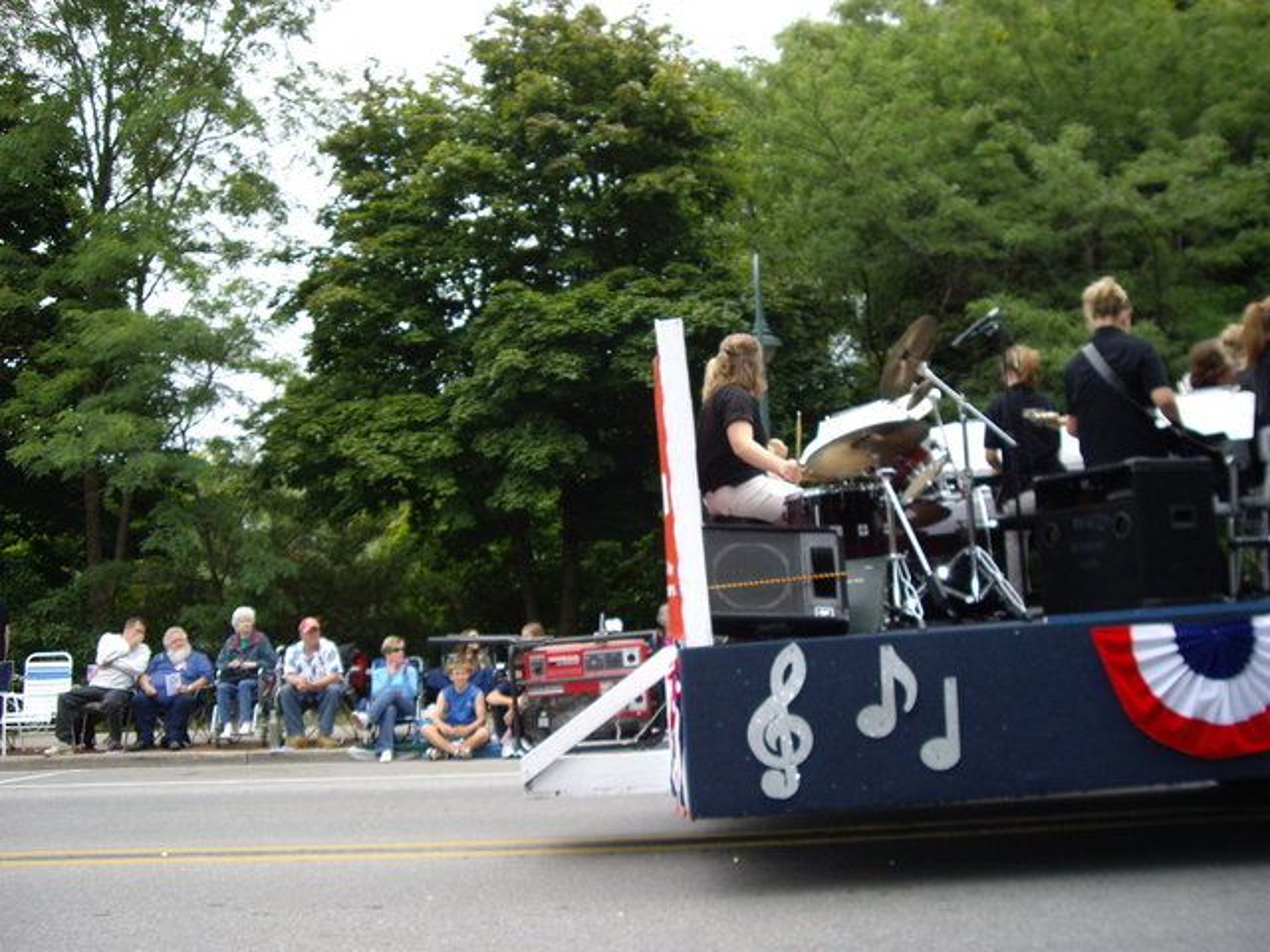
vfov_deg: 37.7
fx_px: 1394
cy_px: 476
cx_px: 635
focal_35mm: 38
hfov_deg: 49.0
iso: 100
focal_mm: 6.2
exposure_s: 1/500
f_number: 2.7
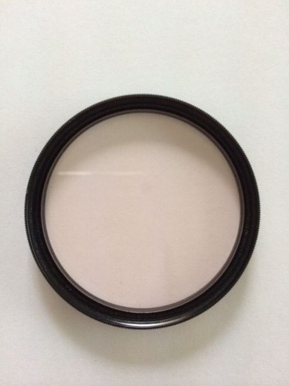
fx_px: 334
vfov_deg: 60.0
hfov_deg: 46.8
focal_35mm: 30
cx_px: 144
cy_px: 193
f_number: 2.2
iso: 320
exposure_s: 1/30
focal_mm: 4.12
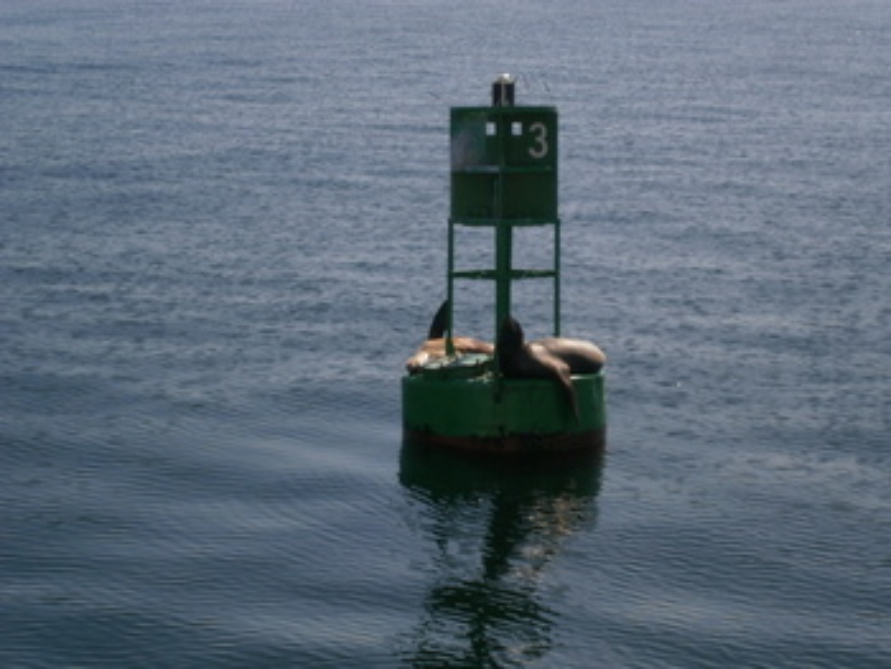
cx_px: 446
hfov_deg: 19.4
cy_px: 334
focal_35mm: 101
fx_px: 2601
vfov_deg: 14.7
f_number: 5.4
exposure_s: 1/800
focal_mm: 17.8
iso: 80
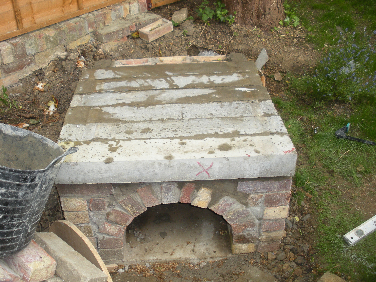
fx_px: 434
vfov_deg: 36.0
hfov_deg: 46.8
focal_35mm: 40
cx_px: 181
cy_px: 136
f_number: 3.5
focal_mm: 6.3
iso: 88
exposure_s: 1/130
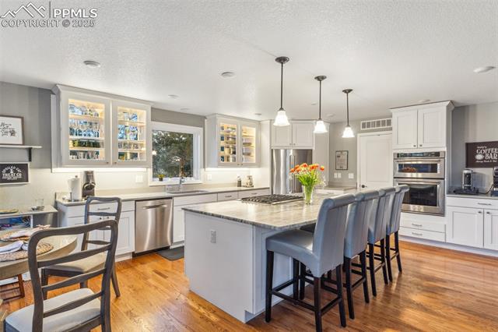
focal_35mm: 19
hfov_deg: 86.9
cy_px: 166
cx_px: 249
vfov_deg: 64.5
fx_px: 263
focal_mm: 19
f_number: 8
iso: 400
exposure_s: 1/8
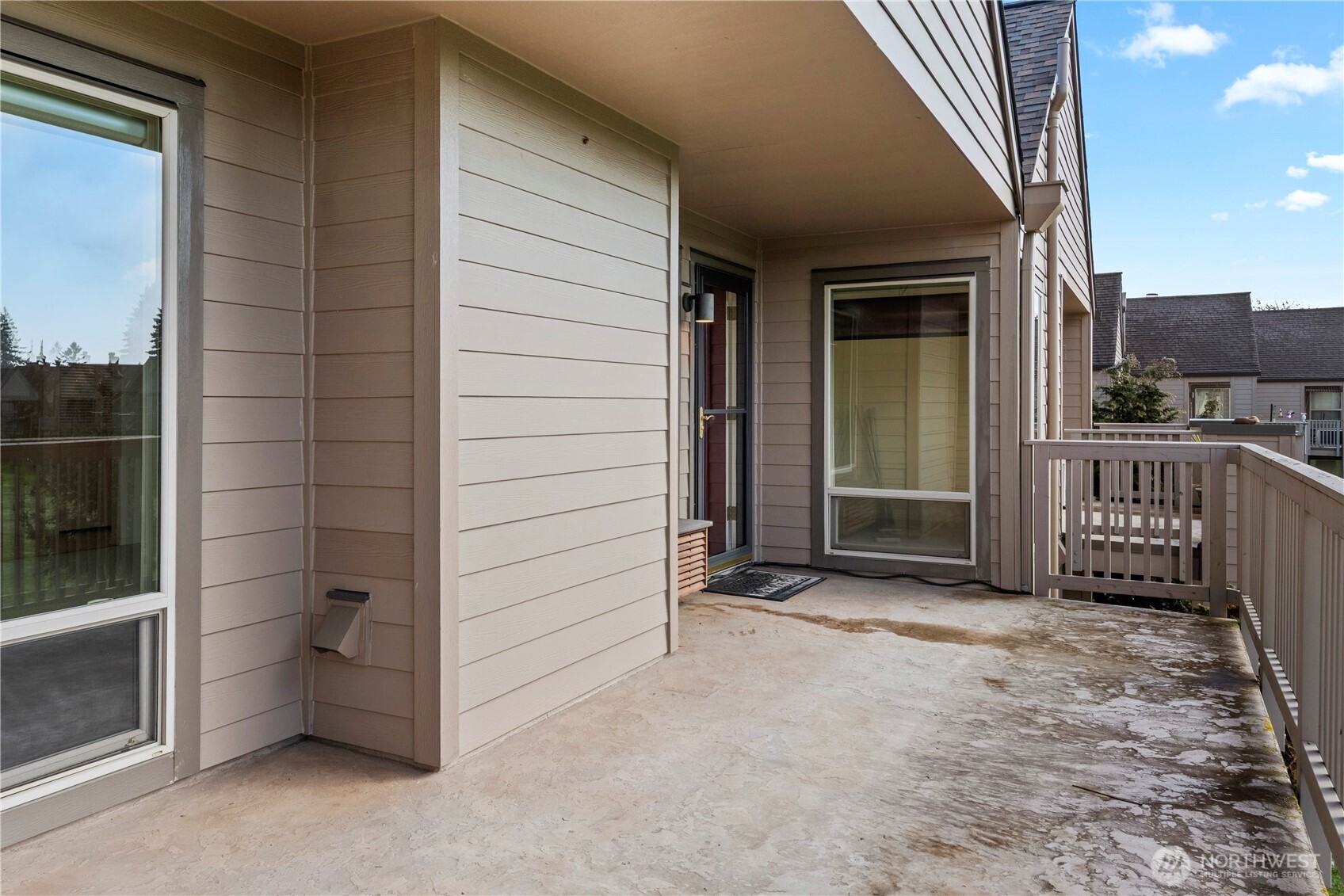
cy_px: 448
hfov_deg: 73.7
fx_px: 896
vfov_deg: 53.1
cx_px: 672
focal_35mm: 24
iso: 200
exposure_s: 1/100
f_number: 9
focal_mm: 16
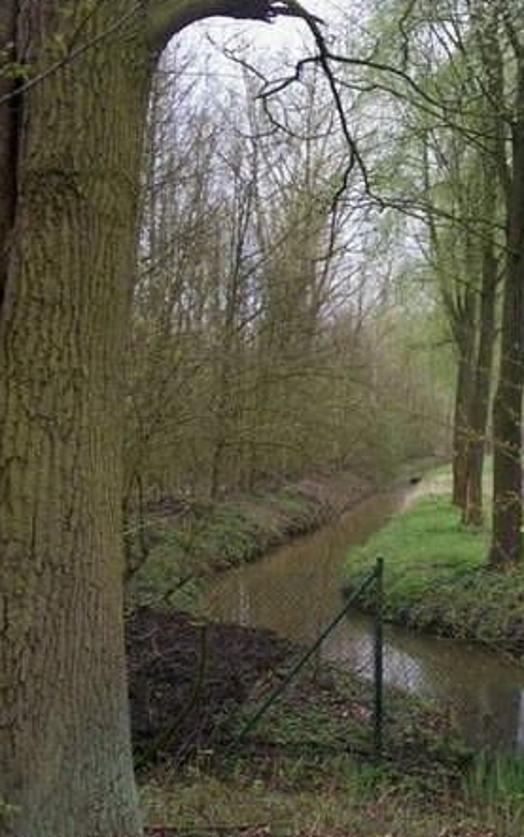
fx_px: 1049
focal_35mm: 46
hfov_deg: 27.2
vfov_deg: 43.5
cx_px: 460
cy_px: 413
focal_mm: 5.7
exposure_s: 1/40
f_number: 8.8
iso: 80
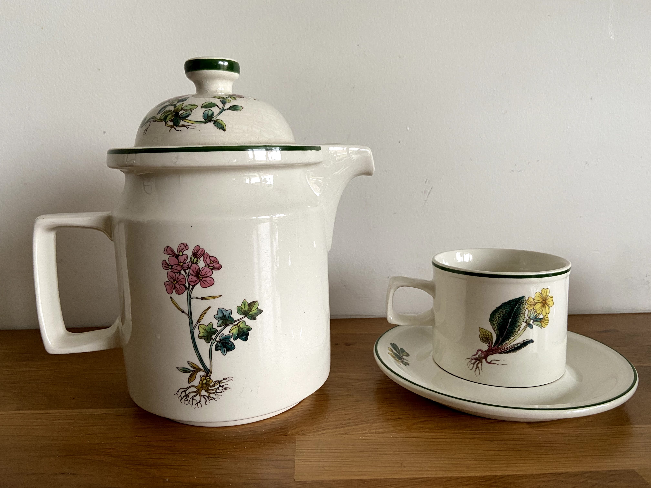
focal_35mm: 26
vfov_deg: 53.1
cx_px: 326
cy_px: 244
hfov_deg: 67.3
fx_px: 489
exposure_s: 1/71
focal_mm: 4.25
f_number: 1.8
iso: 125
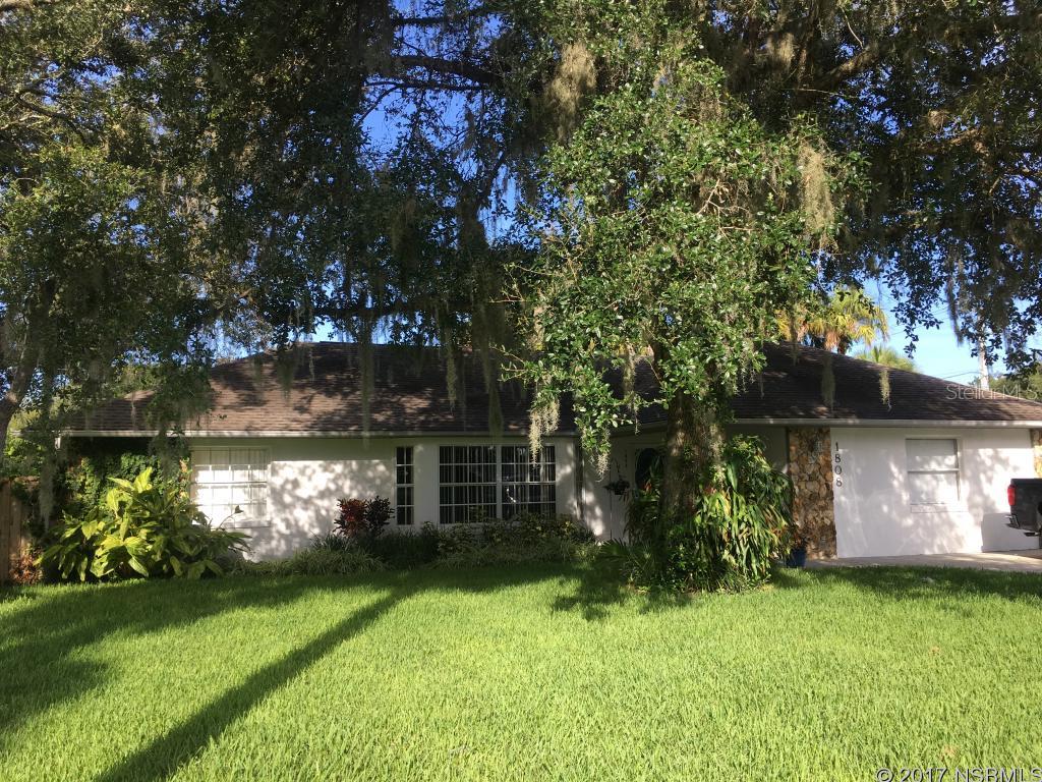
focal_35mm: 29
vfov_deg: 48.2
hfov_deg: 61.7
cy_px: 391
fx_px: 873
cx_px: 521
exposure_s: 1/439
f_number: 2.2
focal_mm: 4.15
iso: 25
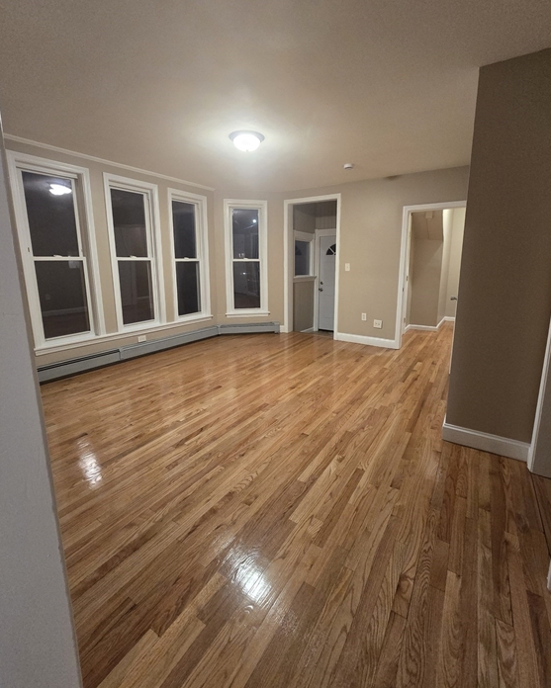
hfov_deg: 88.0
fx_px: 285
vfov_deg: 100.5
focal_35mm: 14
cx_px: 282
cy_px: 319
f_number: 2.2
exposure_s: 1/60
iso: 800
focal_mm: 2.2
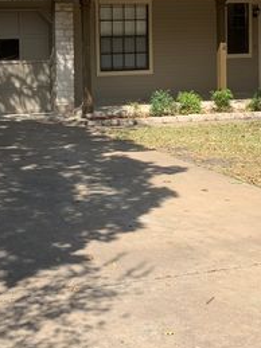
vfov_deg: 28.4
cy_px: 73
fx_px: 674
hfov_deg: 21.6
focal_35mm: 67
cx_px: 50
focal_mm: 4.25
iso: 25
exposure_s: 1/1661
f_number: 1.8
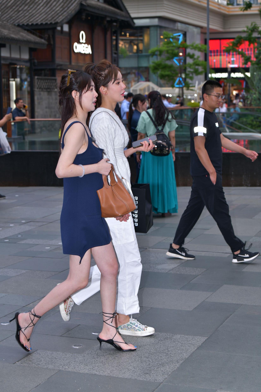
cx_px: 130
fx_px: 761
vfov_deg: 28.8
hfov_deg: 19.5
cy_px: 196
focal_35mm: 70
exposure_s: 1/200
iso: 200
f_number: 5
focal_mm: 70
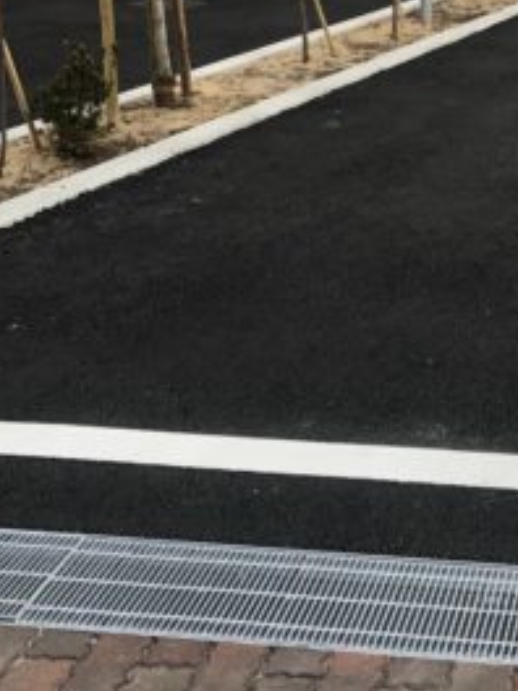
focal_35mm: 68
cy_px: 89
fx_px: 1357
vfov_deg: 27.7
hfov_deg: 20.9
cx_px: 515
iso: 40
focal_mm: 4
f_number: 1.8
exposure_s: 1/120
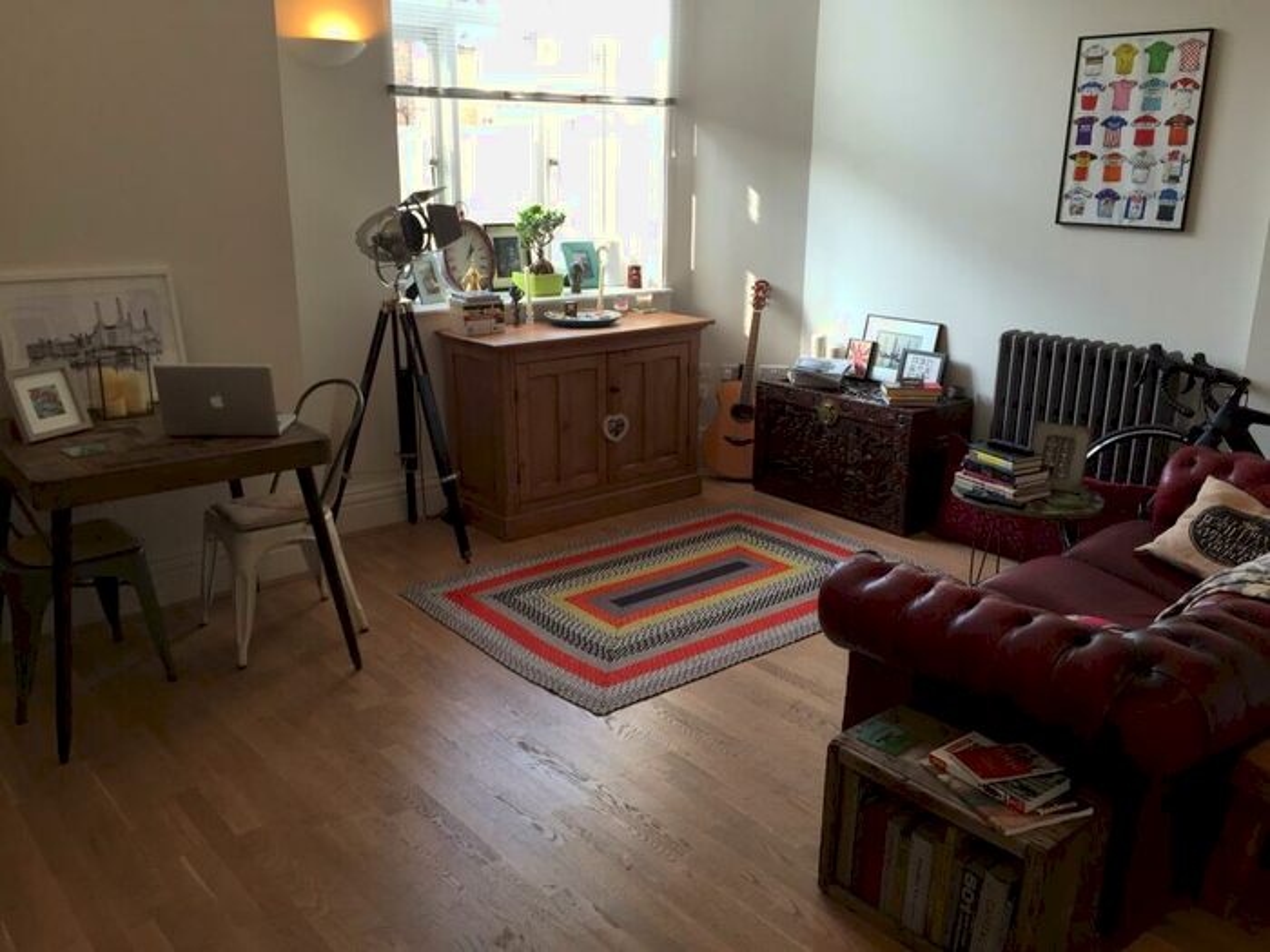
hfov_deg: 61.7
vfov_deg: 48.2
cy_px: 476
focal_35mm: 29
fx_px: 1064
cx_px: 635
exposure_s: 1/100
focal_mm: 4.15
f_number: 2.2
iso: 50
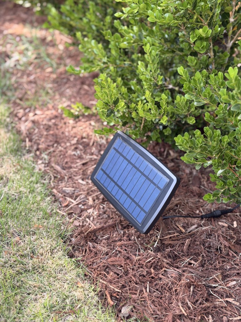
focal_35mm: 48
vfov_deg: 39.7
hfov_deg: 30.3
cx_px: 120
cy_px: 161
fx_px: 446
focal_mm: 6.76
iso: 50
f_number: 1.78
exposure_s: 1/121
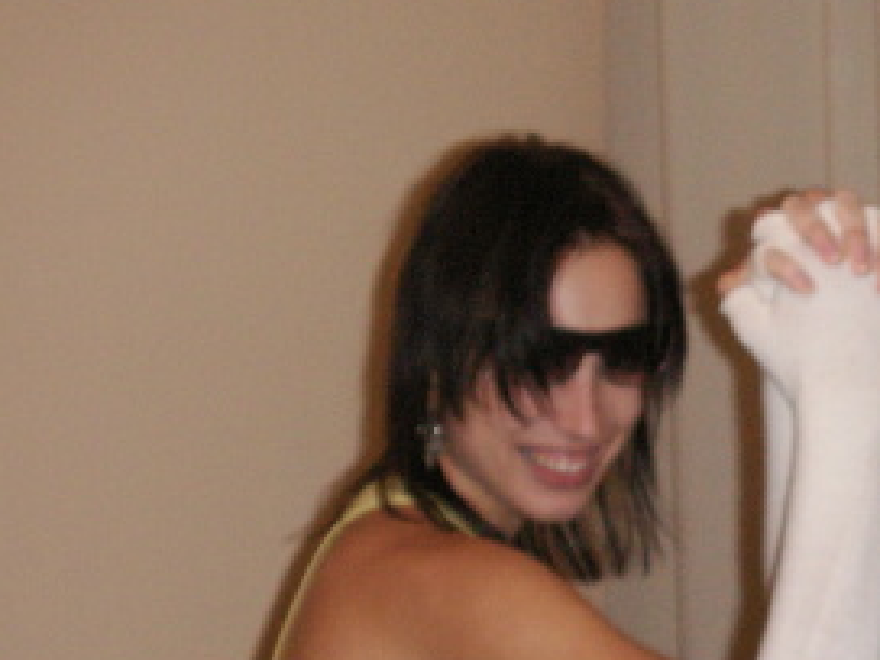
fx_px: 2212
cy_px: 443
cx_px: 877
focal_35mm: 87
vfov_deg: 16.9
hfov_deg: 21.7
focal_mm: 7.7
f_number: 3.5
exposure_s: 1/40
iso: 160
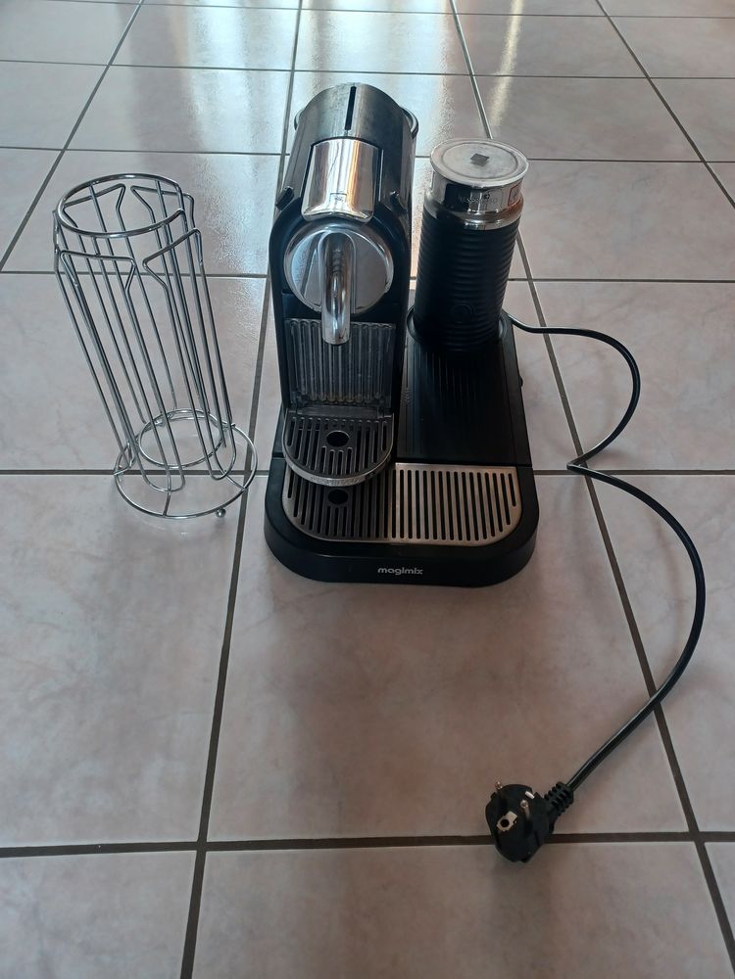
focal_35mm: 25
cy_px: 490
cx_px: 368
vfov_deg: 69.4
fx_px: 708
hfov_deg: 54.9
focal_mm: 4.6
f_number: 1.8
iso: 250
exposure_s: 1/50
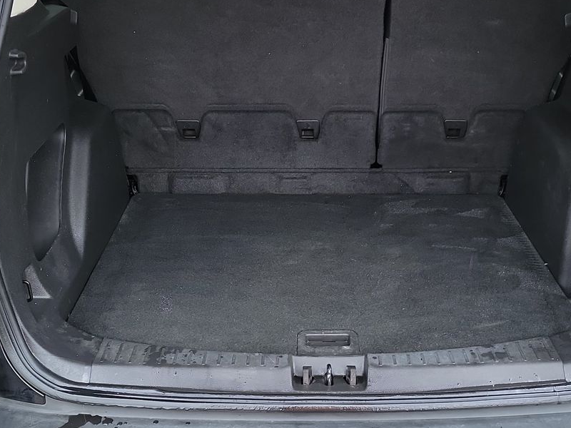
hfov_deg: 39.5
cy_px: 270
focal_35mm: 48
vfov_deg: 30.1
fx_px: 792
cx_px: 332
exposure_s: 1/59
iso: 70
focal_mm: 6.7
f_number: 1.8
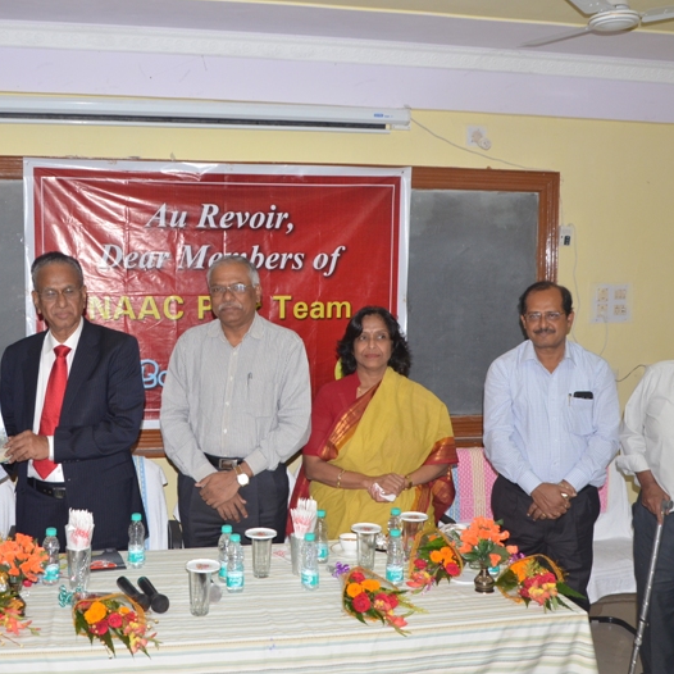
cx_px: 258
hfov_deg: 41.0
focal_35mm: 41
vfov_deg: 41.3
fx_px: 895
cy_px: 337
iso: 640
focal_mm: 21
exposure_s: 1/125
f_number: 5.6
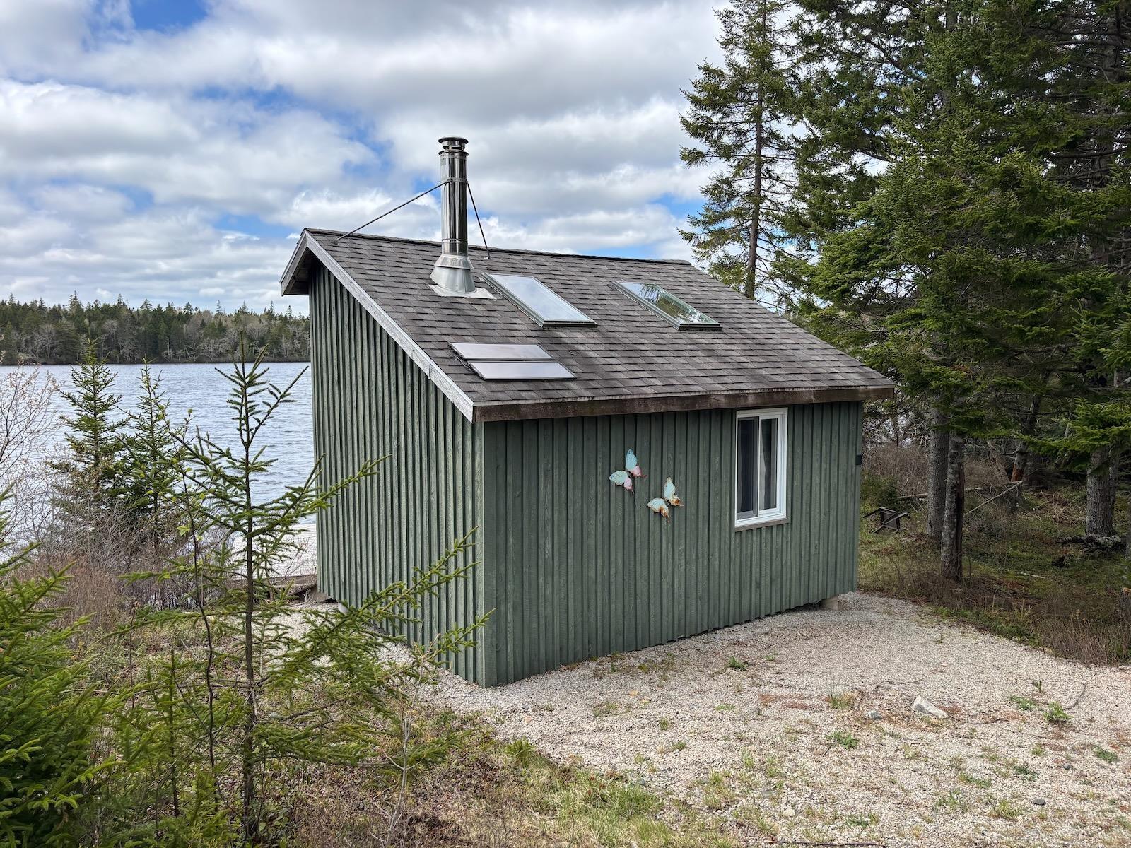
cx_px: 566
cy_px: 424
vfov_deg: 53.1
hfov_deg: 67.3
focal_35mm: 26
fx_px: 849
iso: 50
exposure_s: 1/2242
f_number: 1.6
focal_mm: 5.96
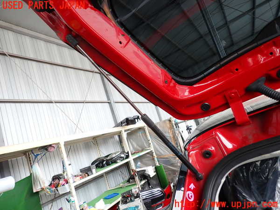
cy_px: 105
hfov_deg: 69.4
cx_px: 140
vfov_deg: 54.9
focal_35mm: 25
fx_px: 202
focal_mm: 4.5
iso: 125
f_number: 2
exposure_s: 1/125
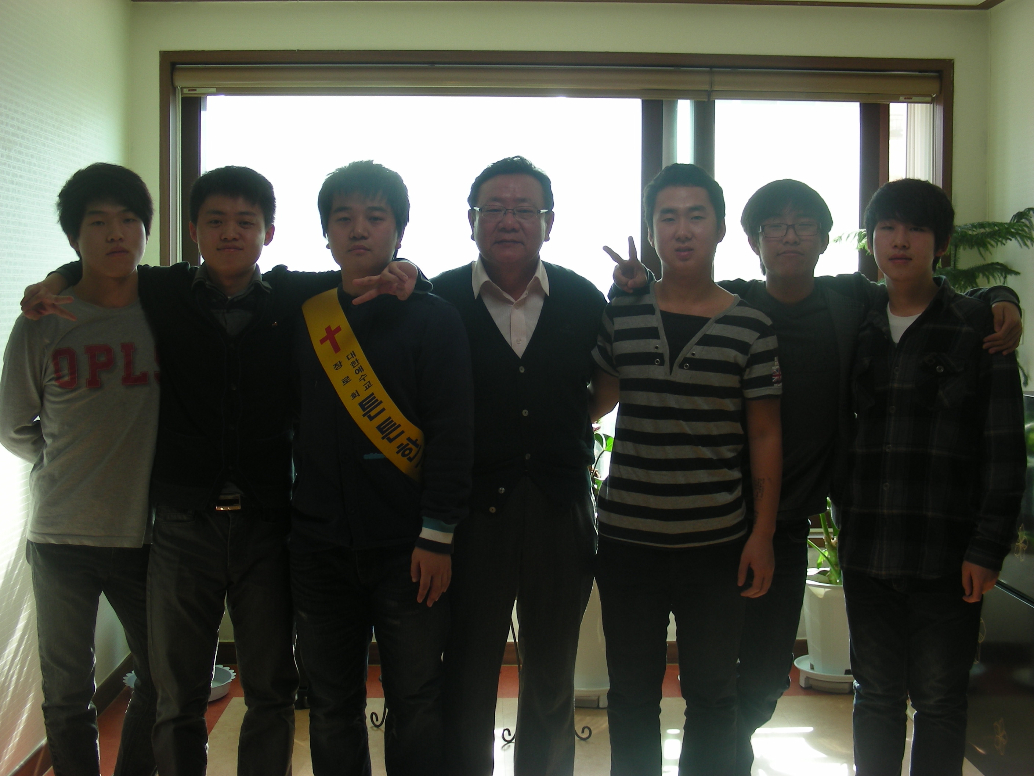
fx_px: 1314
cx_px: 517
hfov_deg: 42.9
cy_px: 388
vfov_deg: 32.9
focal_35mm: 44
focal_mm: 7.4
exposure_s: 1/34.4
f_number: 3.5
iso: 50
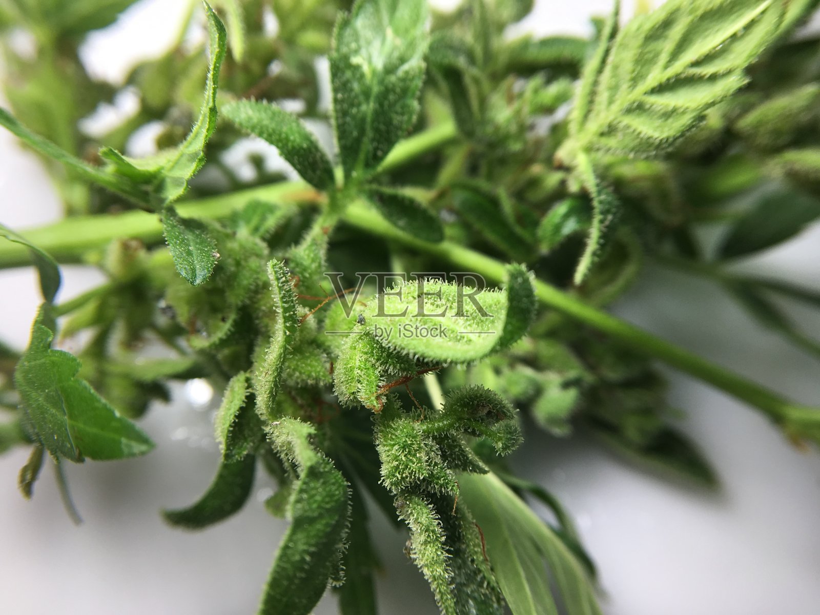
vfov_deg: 48.2
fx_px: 687
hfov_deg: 61.7
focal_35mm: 29
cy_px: 308
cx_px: 410
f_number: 2.2
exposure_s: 1/455
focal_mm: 4.15
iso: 25
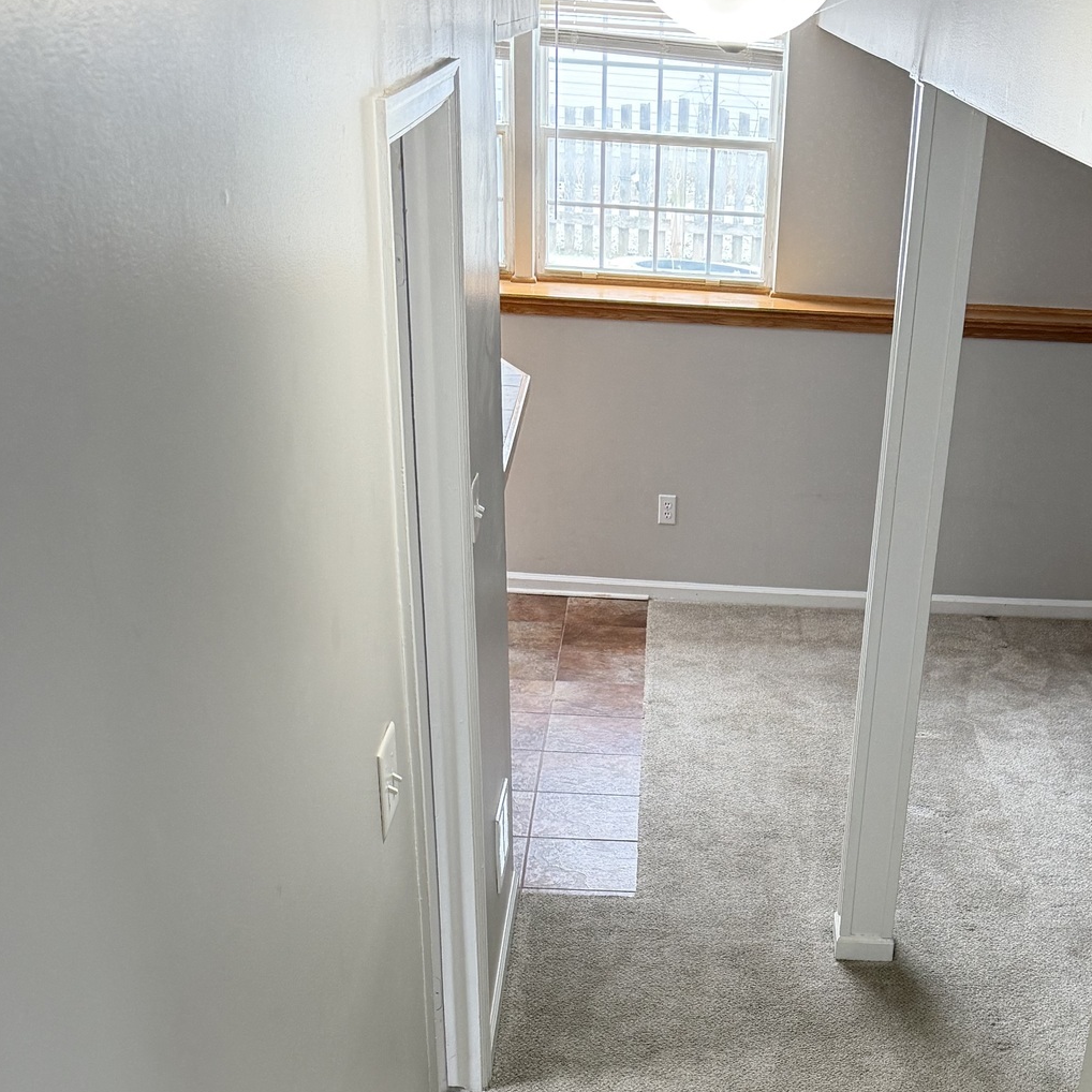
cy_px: 1057
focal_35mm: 48
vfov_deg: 32.8
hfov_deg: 34.9
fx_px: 1713
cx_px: 766
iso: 250
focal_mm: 6.76
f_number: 1.78
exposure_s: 1/60
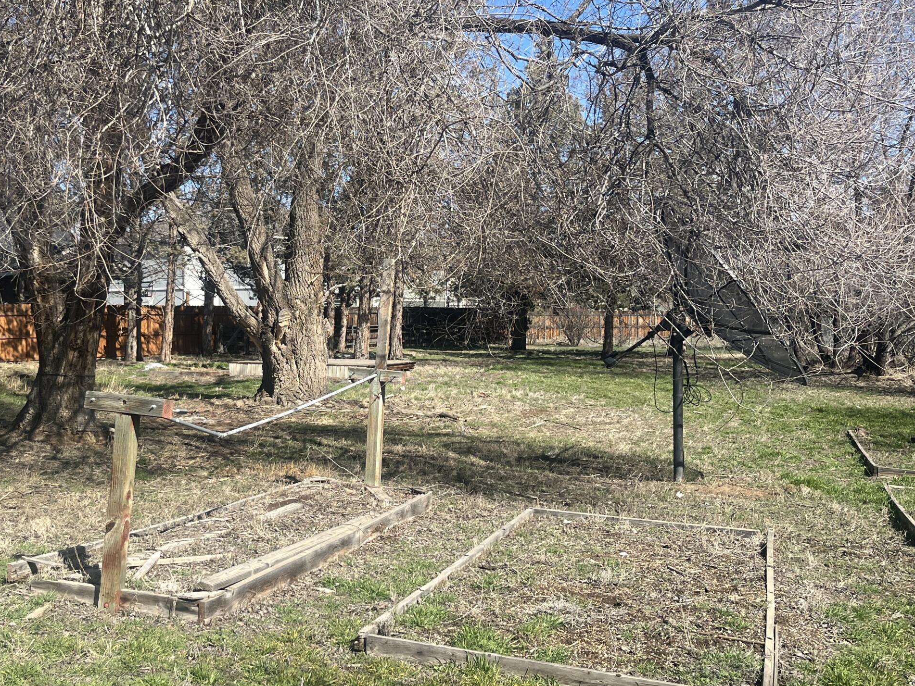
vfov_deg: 35.1
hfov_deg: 45.1
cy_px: 292
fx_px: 1084
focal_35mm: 41
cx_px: 304
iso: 50
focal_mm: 5.1
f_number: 1.6
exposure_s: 1/2513
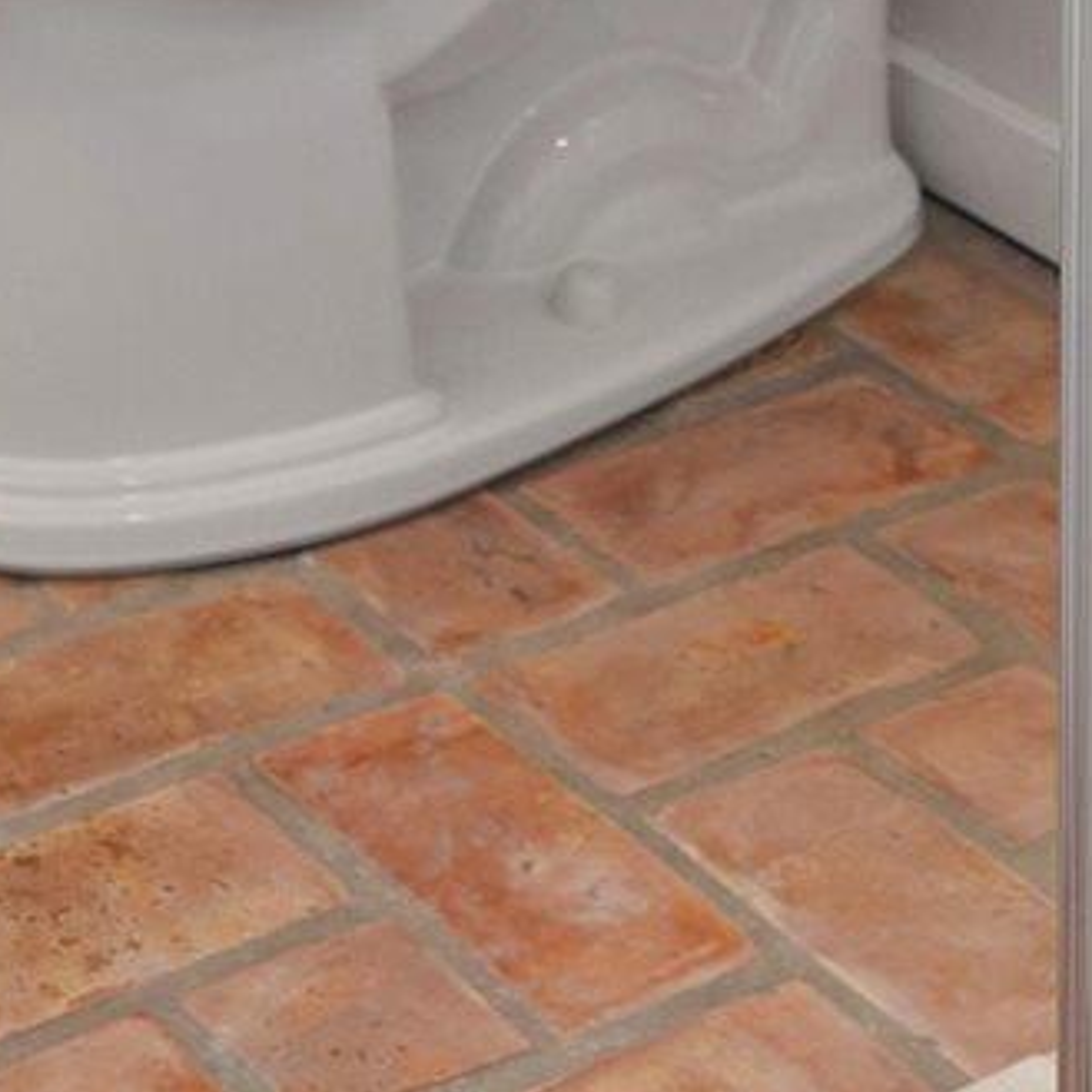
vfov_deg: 10.7
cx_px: 10
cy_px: -1879
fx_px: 4533
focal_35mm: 127
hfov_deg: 13.6
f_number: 5
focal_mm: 16
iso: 250
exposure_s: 1/3
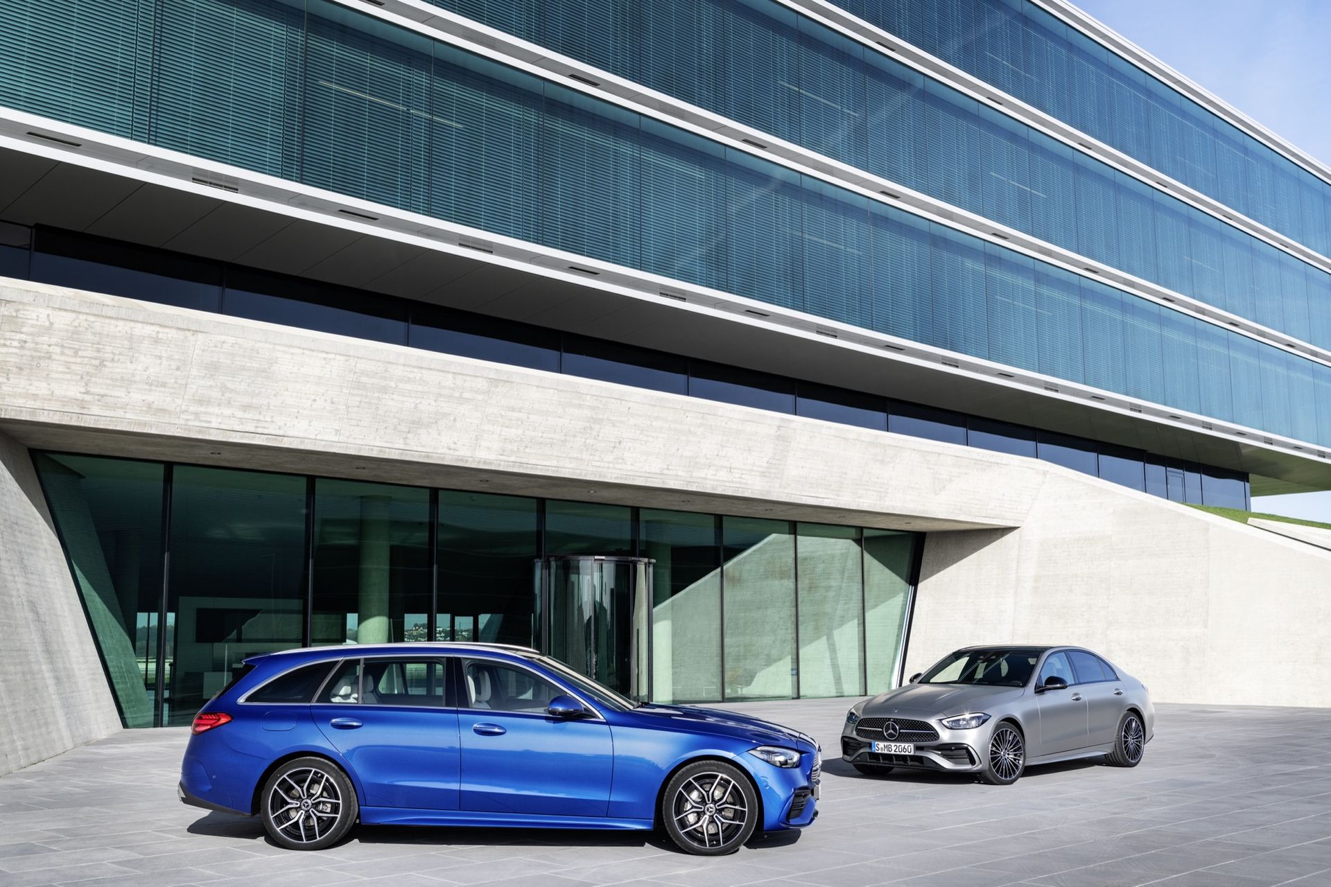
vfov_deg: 35.1
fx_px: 1405
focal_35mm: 38
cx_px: 666
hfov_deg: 50.7
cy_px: 444
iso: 200
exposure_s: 1/160
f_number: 8
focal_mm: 38
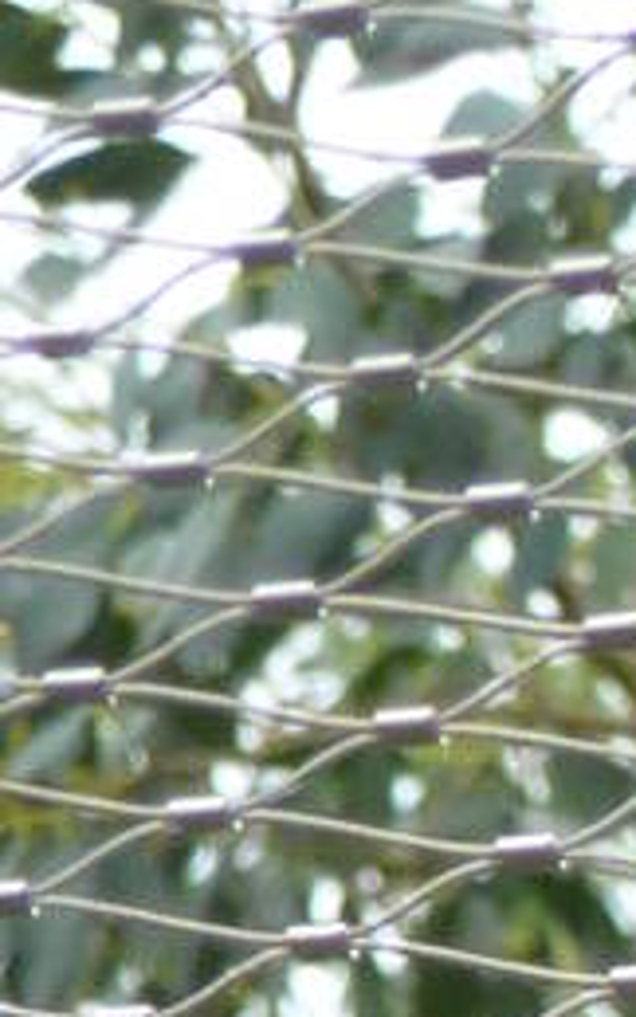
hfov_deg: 0.7
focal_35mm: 1966
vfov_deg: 1.1
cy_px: 2427
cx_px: 1822
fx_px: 54493
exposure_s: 1/125
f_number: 4.9
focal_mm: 49.2
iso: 125
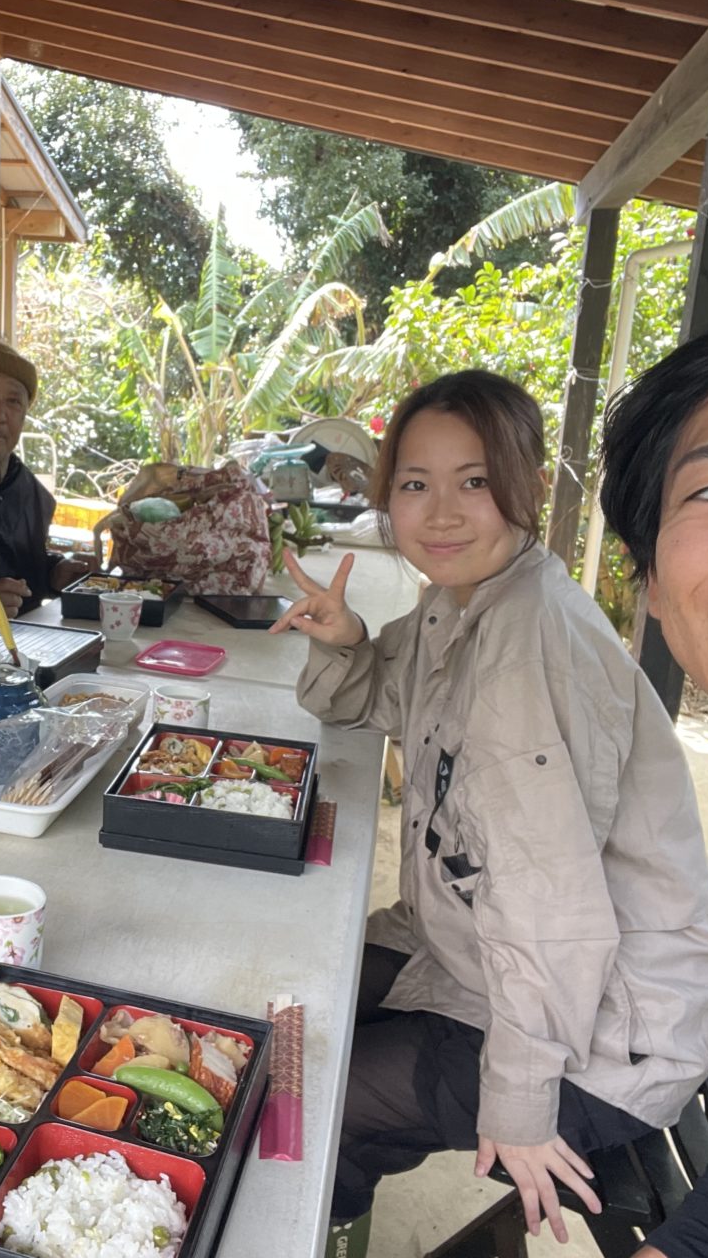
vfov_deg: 58.0
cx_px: 102
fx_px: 1134
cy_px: 634
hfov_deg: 33.3
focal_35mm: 34
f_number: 2.2
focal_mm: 2.71
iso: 100
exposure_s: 1/111
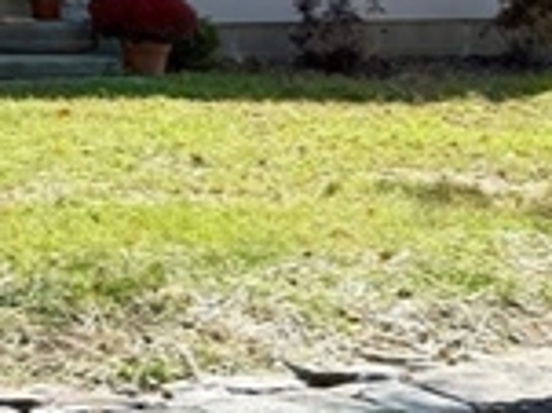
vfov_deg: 8.9
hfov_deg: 10.9
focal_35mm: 163
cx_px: -592
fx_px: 2597
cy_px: -212
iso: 100
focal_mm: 6.76
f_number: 1.78
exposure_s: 1/1901
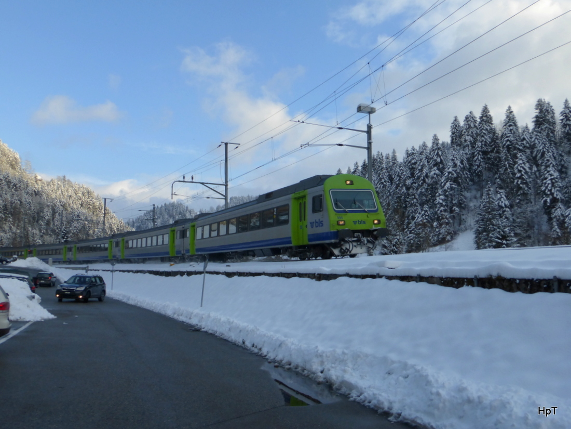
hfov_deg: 58.4
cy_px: 214
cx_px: 286
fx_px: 511
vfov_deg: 45.4
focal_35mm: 31
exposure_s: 1/500
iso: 100
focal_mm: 5.4
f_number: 4
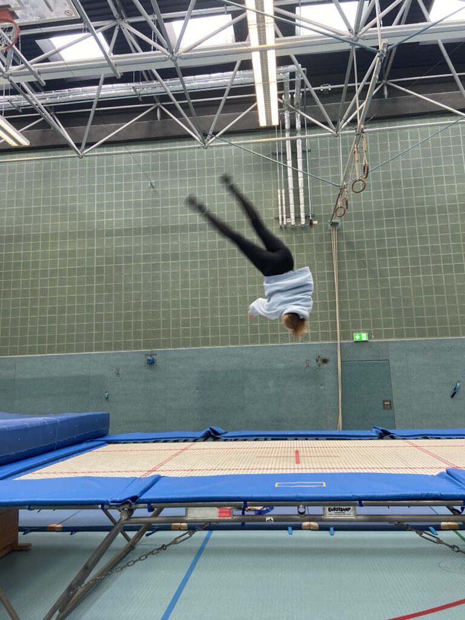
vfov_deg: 67.3
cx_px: 232
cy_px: 310
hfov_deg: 53.1
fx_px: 466
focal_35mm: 26
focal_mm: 4.25
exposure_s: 1/100
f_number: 1.8
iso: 80
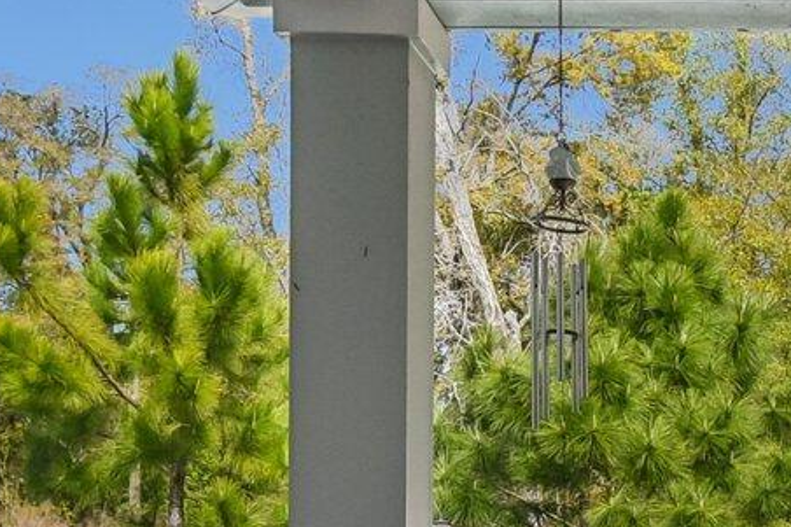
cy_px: 573
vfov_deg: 19.2
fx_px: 1493
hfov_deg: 28.1
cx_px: 763
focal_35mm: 68
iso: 400
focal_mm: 10
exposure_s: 1/500
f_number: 8
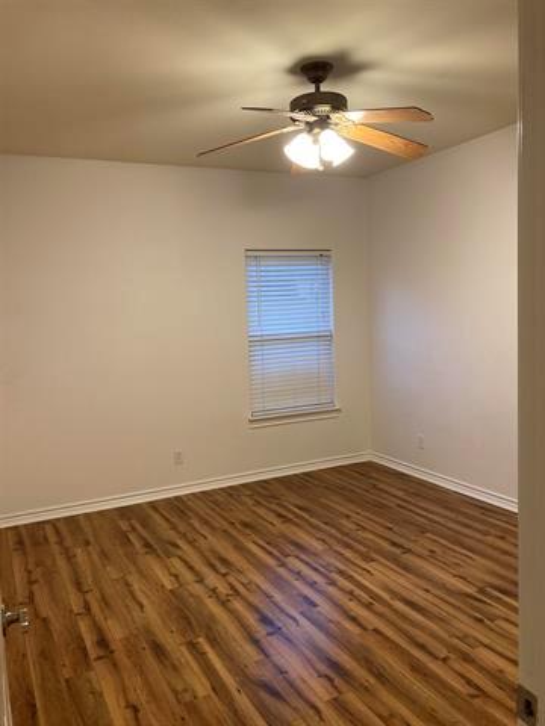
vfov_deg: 63.4
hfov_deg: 49.7
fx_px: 588
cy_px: 363
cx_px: 272
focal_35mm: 28
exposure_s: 1/60
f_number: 1.8
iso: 125
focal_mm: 3.99
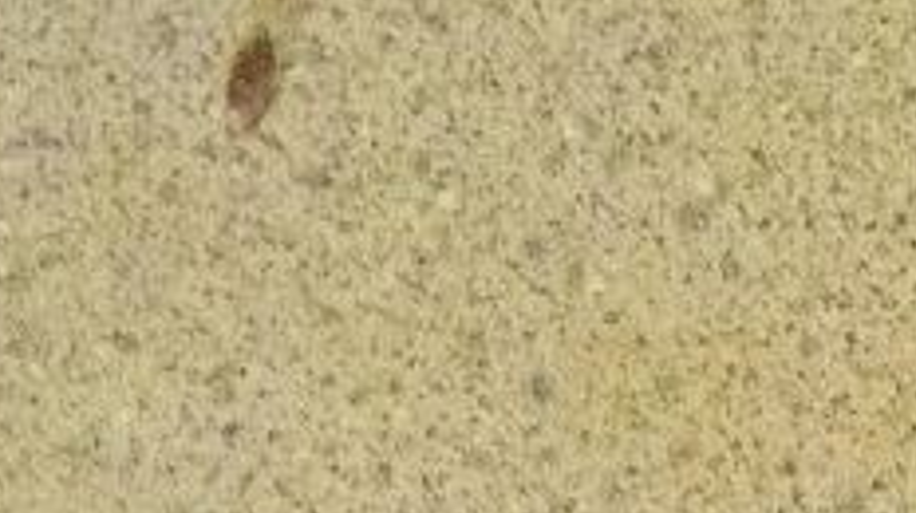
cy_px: 1148
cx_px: 920
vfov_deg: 7.6
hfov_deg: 14.1
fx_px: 3640
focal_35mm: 150
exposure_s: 1/25
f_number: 3.5
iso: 2000
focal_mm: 6.2
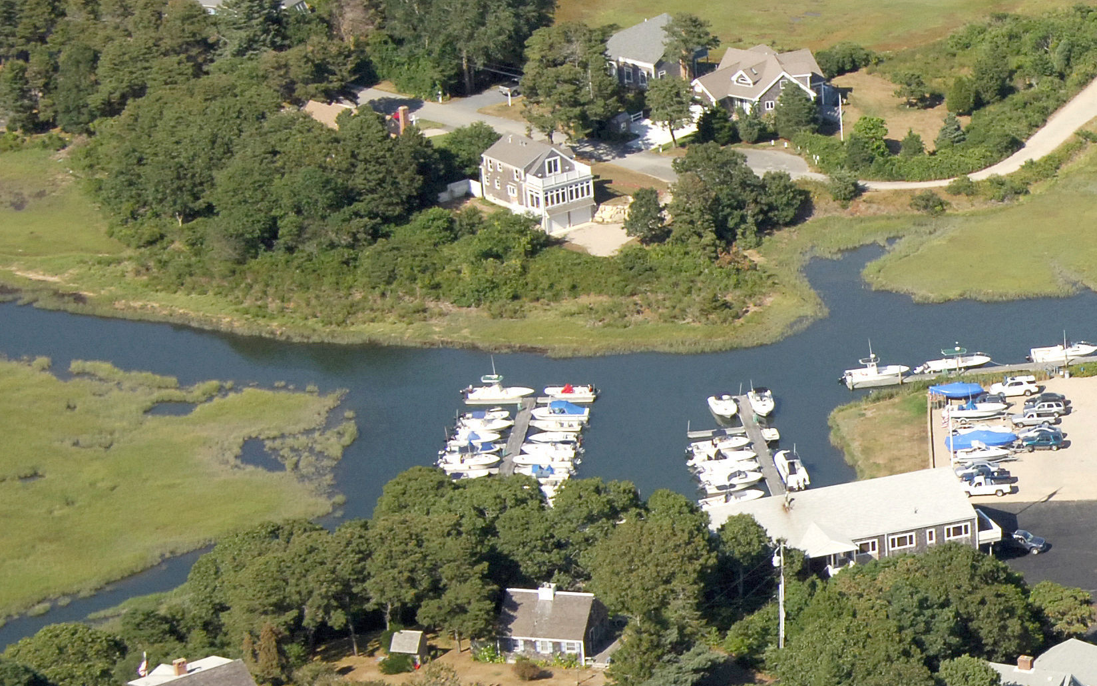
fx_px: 4514
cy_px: 566
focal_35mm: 151
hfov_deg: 13.4
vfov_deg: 8.7
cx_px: 1358
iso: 400
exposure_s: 1/800
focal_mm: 38
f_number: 9
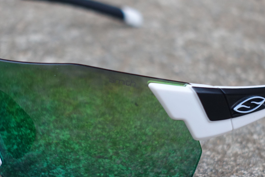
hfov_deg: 14.0
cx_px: 102
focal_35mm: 146
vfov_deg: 9.4
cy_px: 90
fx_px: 1075
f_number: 2.8
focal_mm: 25.7
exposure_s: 1/80
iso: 250
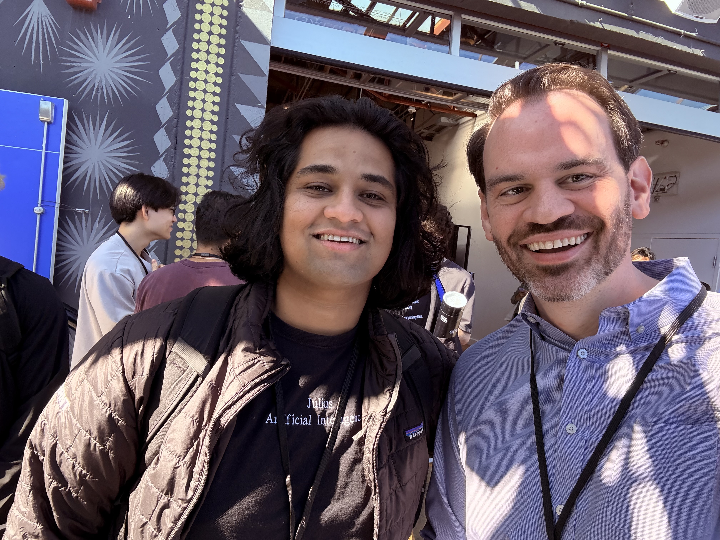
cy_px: 270
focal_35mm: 23
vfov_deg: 58.9
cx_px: 360
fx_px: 478
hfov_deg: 73.9
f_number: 1.9
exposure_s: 1/243
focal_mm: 2.69
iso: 50
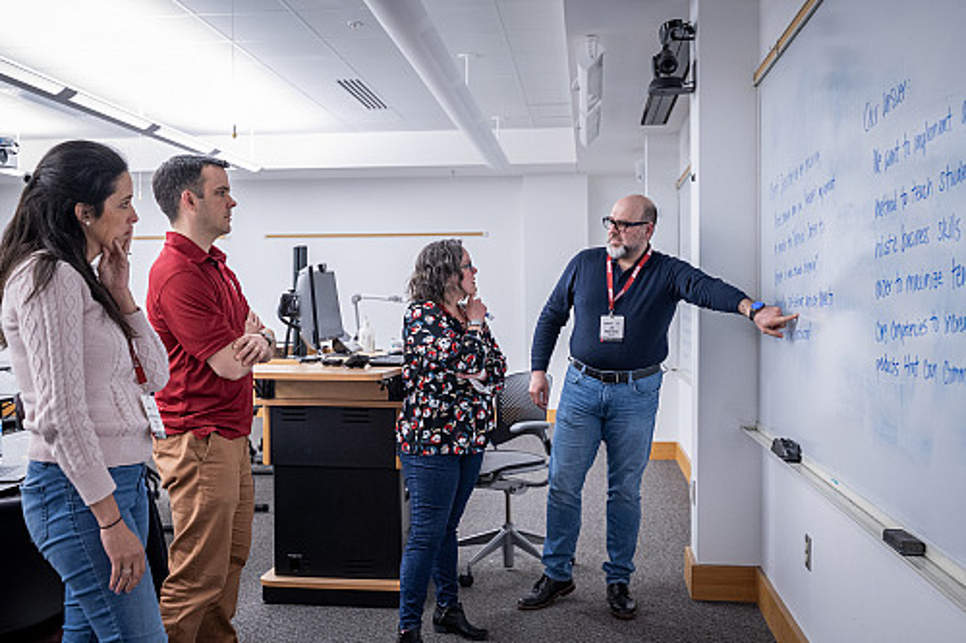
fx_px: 992
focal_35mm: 37
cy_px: 322
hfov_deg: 51.9
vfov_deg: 35.9
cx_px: 483
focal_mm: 37
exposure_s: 1/80
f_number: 4
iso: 1600
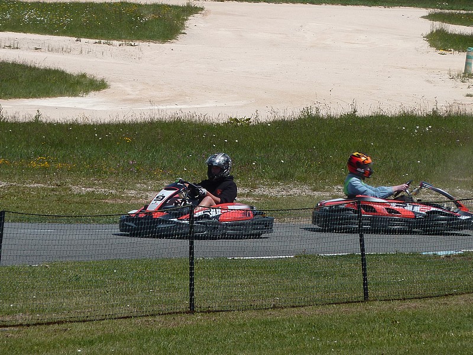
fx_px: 5712
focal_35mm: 418
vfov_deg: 3.6
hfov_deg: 4.7
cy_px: 178
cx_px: 236
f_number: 5.6
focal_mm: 49.2
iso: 80
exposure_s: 1/500
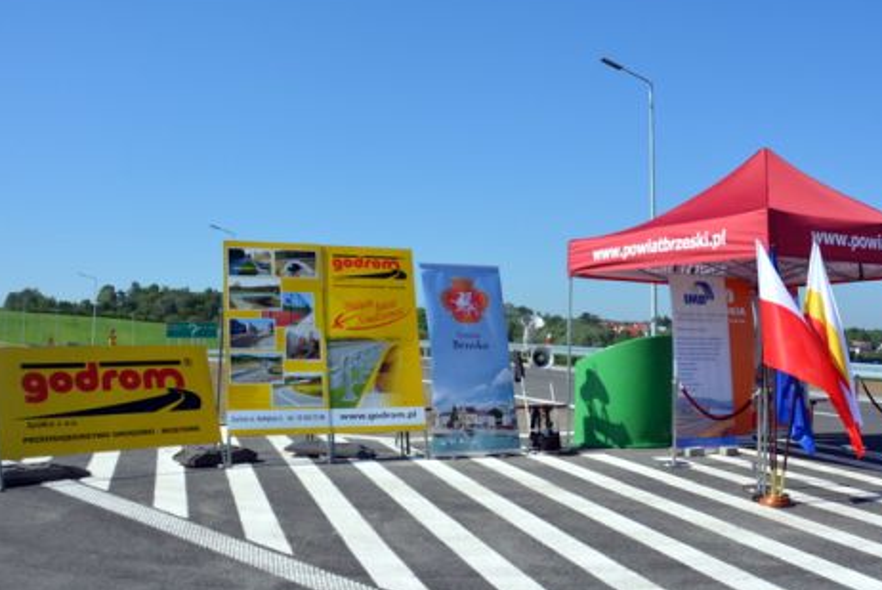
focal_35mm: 35
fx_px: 858
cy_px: 292
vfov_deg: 37.9
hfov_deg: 54.2
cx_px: 505
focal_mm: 18
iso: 400
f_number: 6.3
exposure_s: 1/1600
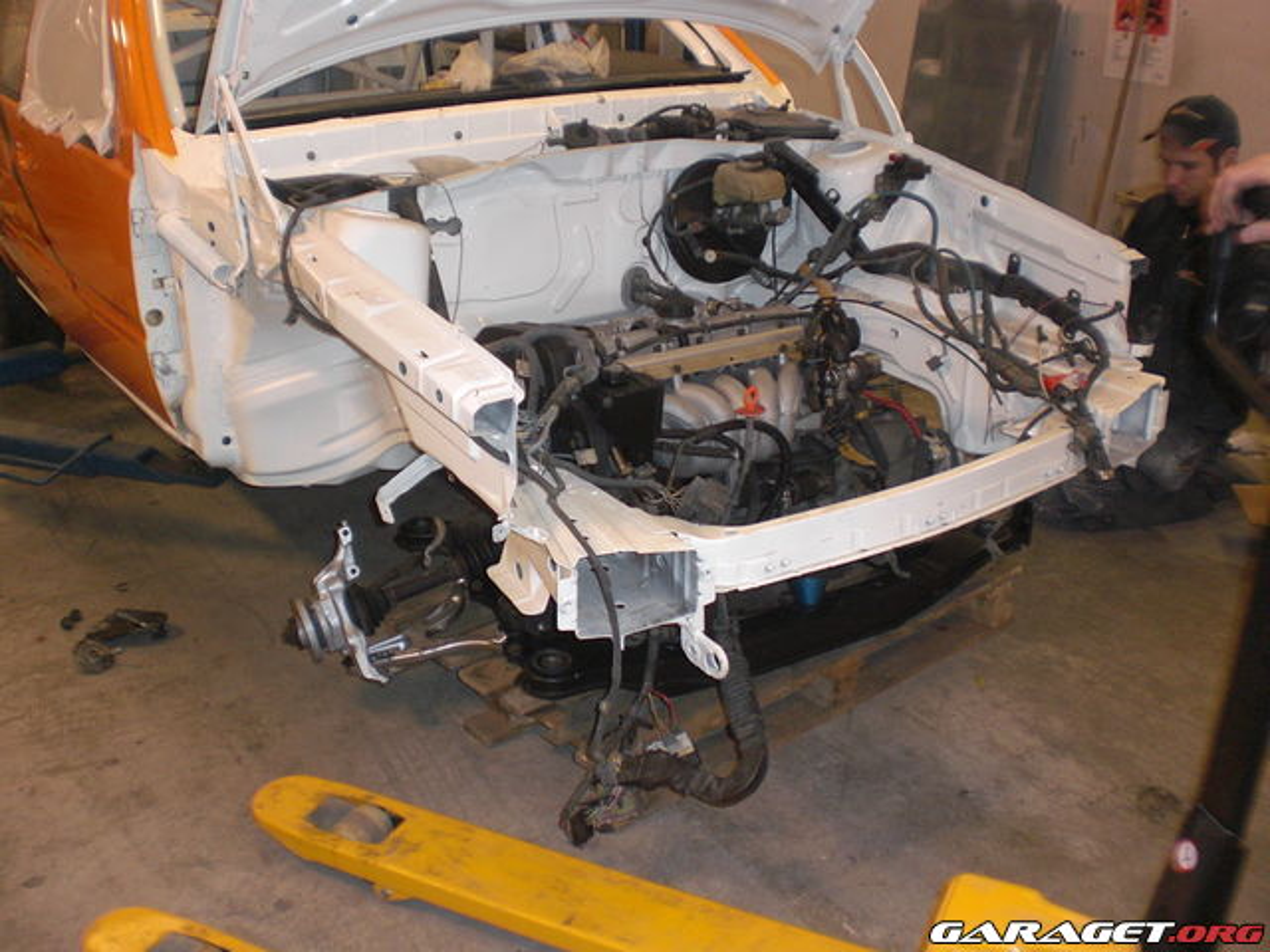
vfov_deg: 39.7
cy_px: 476
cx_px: 635
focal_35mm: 36
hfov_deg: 51.4
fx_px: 1321
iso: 200
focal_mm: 6.3
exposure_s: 1/60
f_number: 3.1
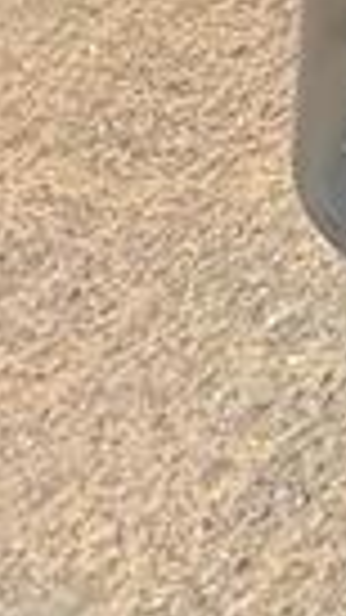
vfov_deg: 15.3
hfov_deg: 5.9
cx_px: 1851
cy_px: -742
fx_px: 1632
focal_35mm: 100
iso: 125
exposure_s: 1/99
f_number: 2.2
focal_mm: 2.22
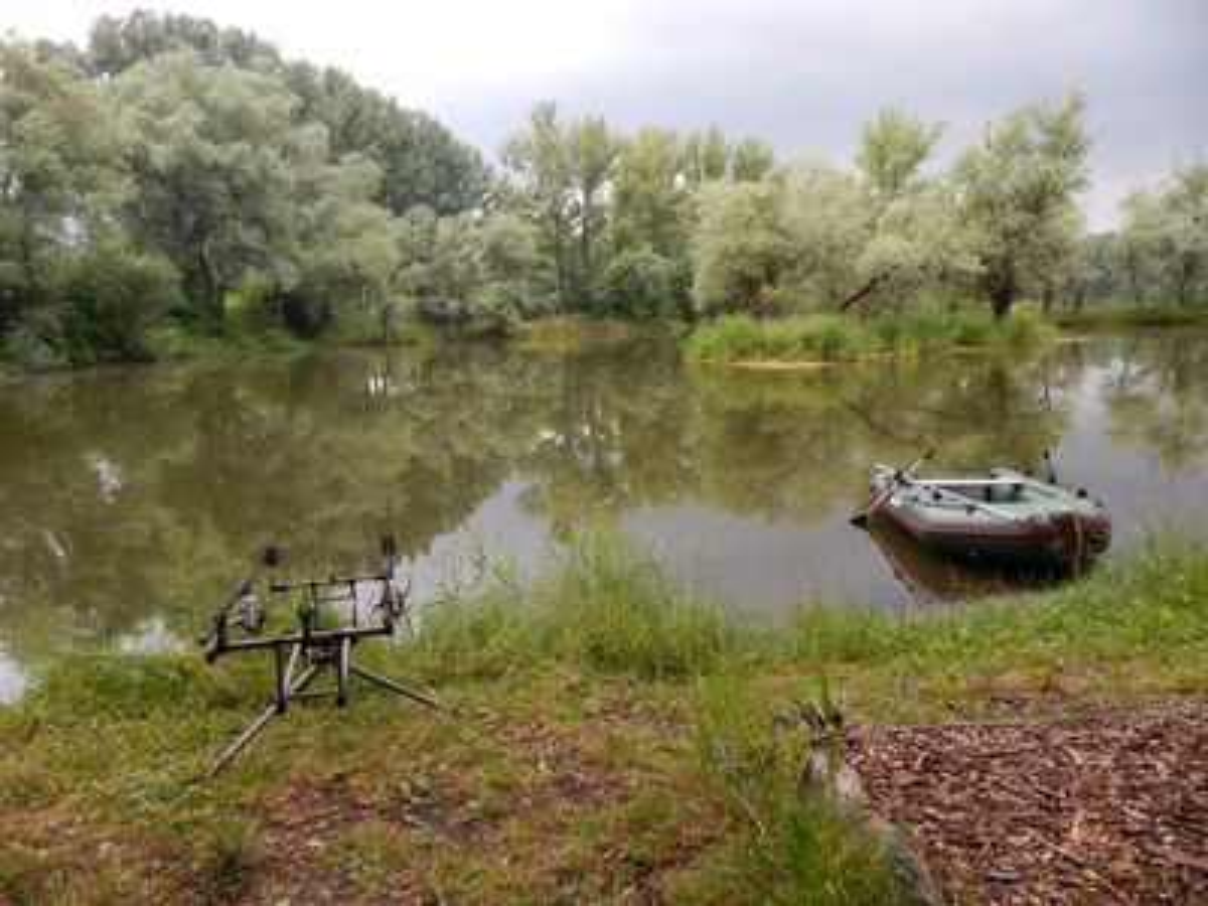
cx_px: 604
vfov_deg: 58.9
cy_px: 453
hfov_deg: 73.9
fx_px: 803
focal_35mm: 23
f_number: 3
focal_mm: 4
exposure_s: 1/320
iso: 125
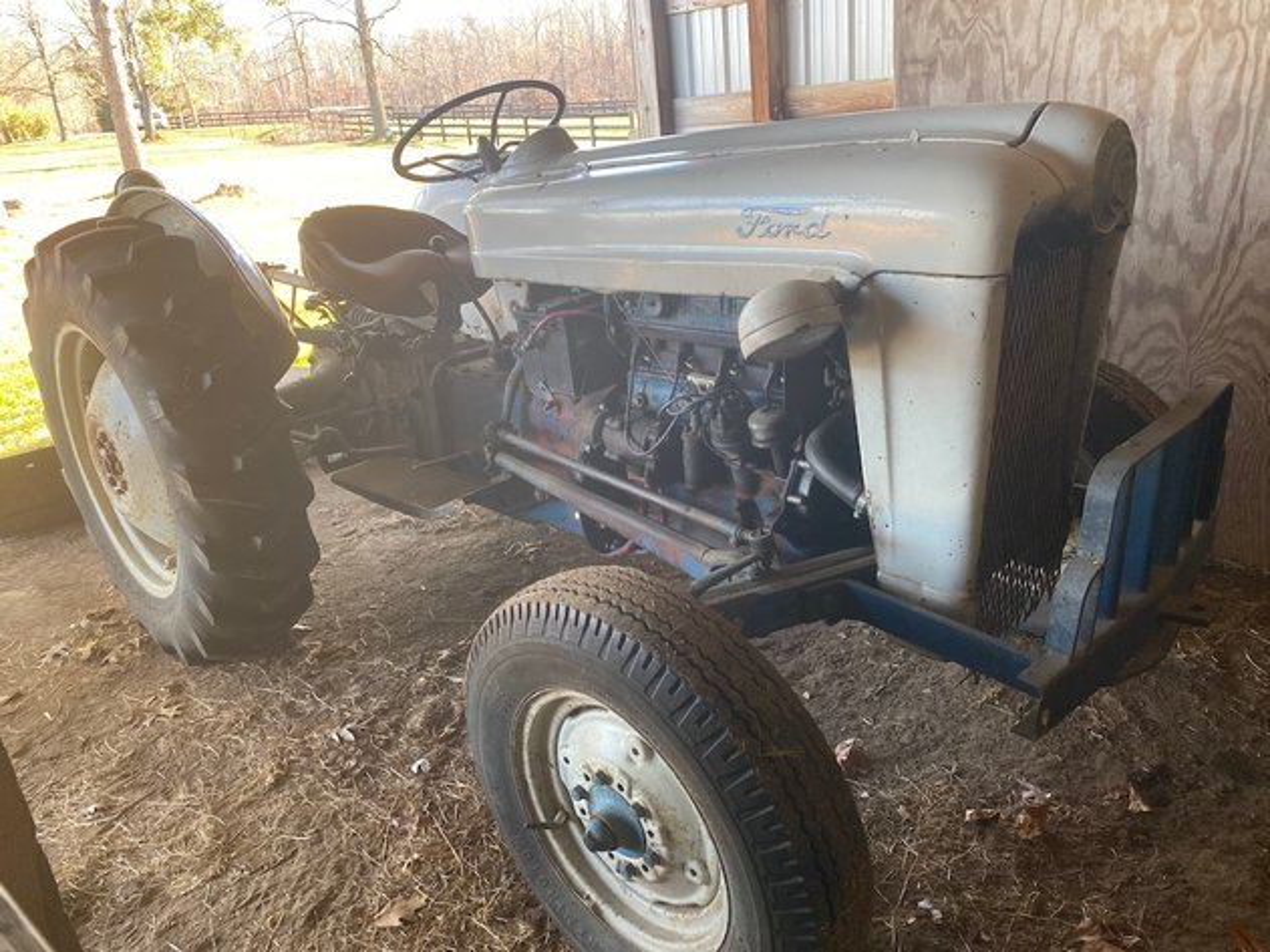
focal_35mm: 26
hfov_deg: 67.3
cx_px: 635
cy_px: 476
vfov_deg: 53.0
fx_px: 954
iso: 125
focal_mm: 4.25
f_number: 1.8
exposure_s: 1/119
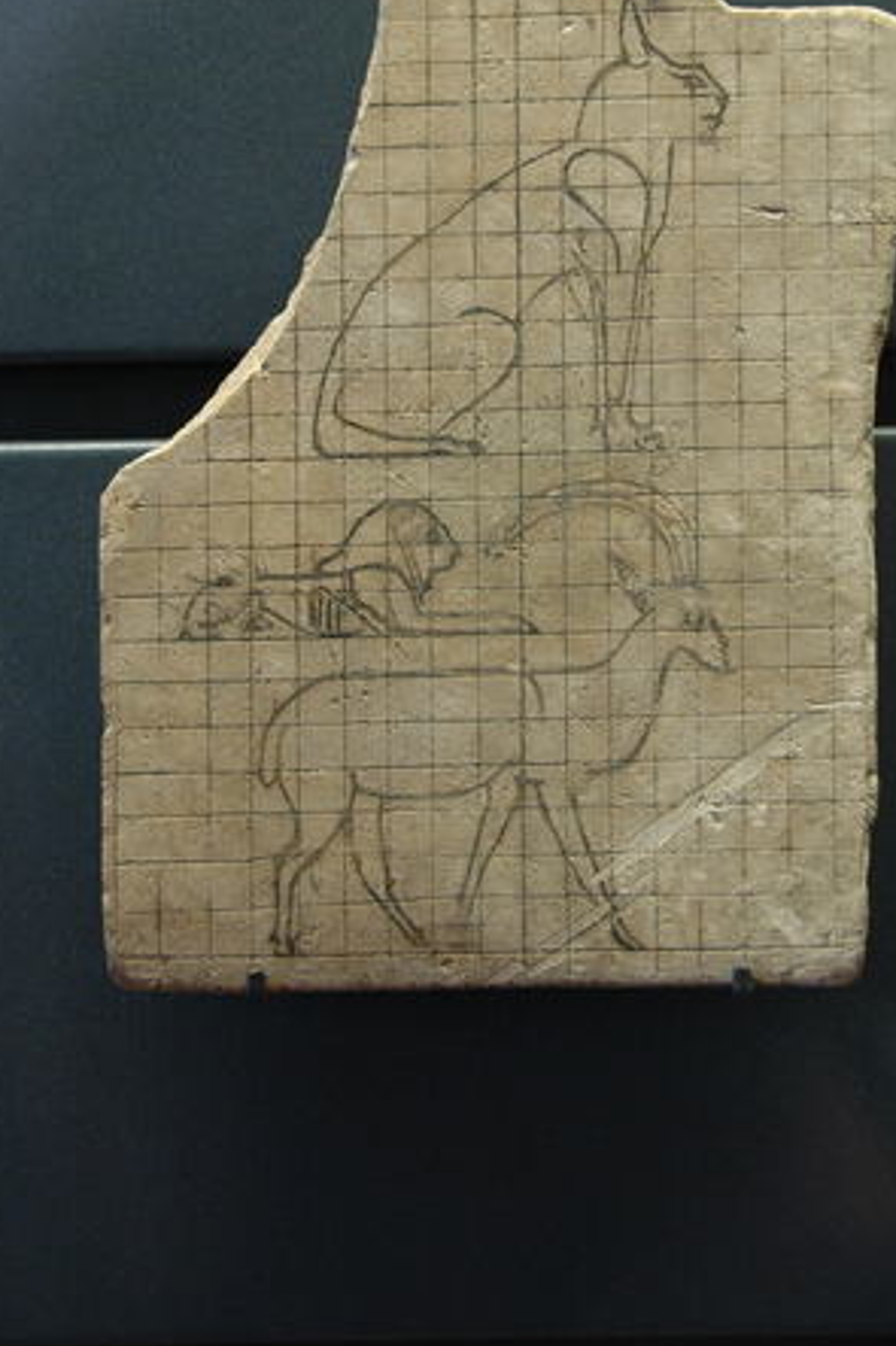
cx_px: 550
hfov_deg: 14.5
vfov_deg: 21.5
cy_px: 378
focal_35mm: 94
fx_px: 3512
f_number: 4.5
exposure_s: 1/10
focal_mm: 42
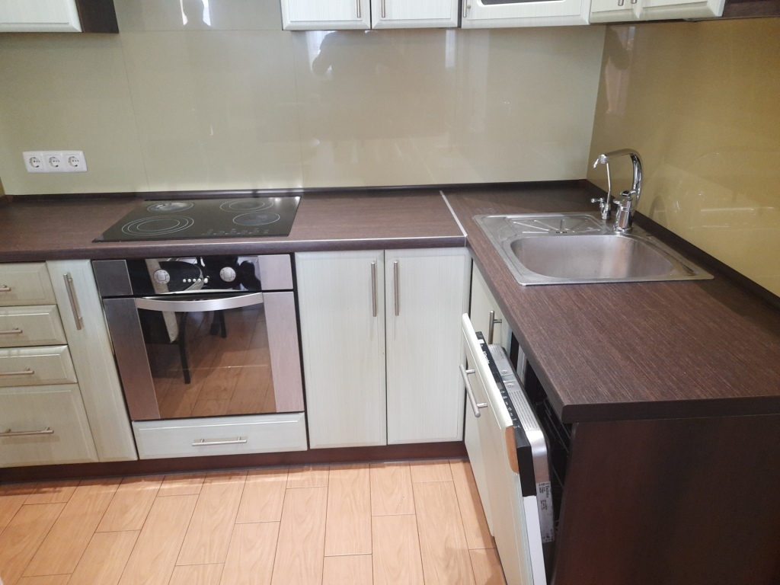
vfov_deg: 54.9
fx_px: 563
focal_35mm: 25
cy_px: 292
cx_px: 390
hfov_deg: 69.4
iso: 320
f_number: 2
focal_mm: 4.6
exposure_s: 1/50
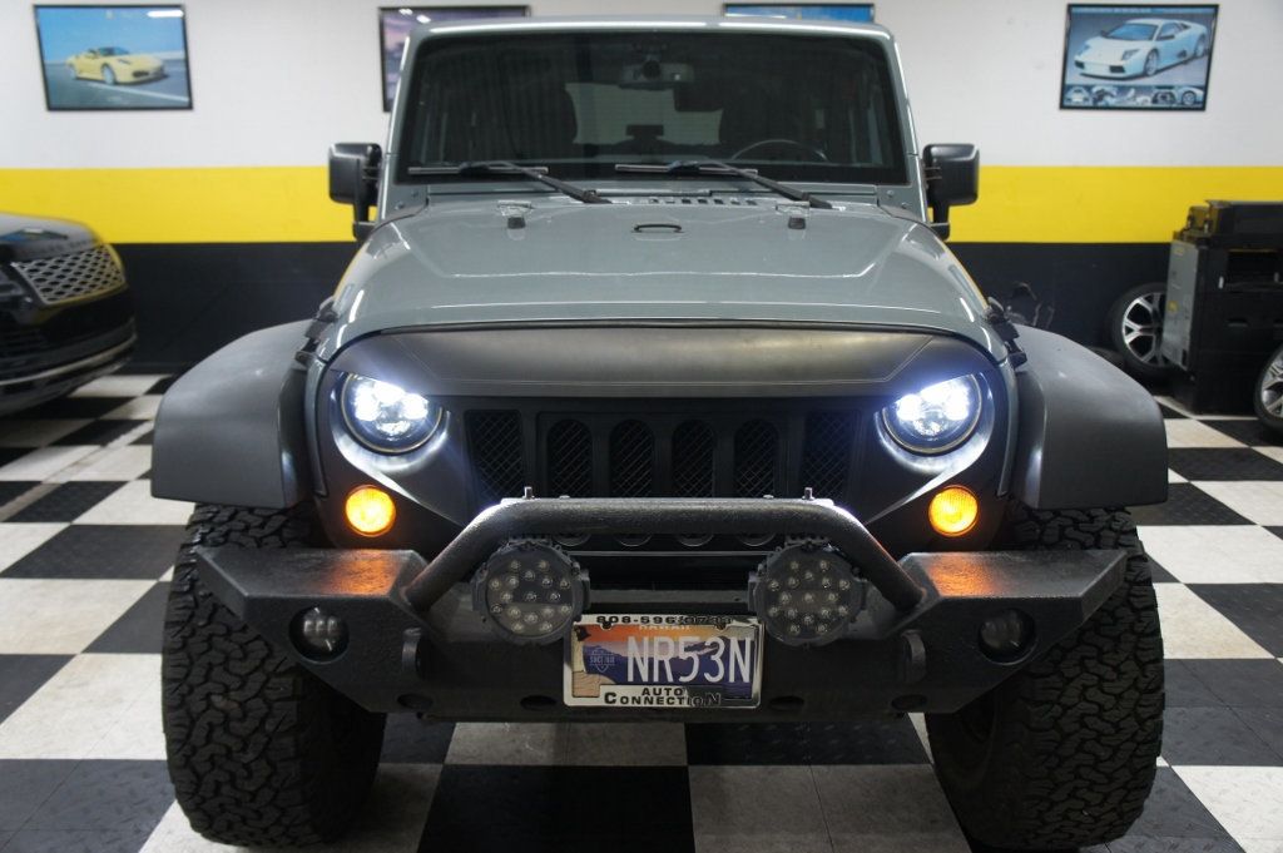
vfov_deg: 43.5
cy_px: 426
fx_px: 1068
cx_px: 642
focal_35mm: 30
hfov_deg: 62.0
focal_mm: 20
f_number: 4
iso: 320
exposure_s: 1/30
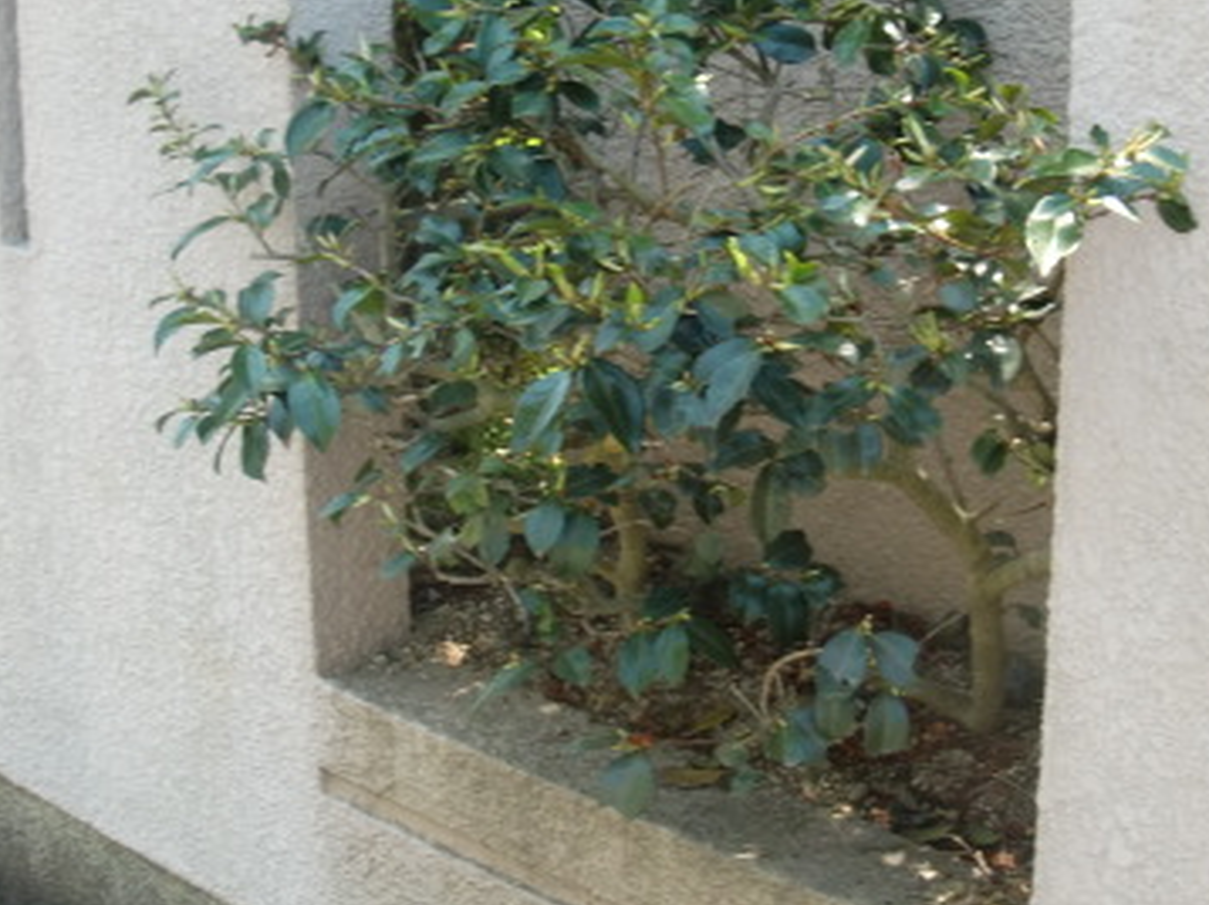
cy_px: 317
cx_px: 611
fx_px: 2373
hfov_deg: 28.6
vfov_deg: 21.5
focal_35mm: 68
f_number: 3.9
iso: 64
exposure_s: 1/100
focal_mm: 6.66
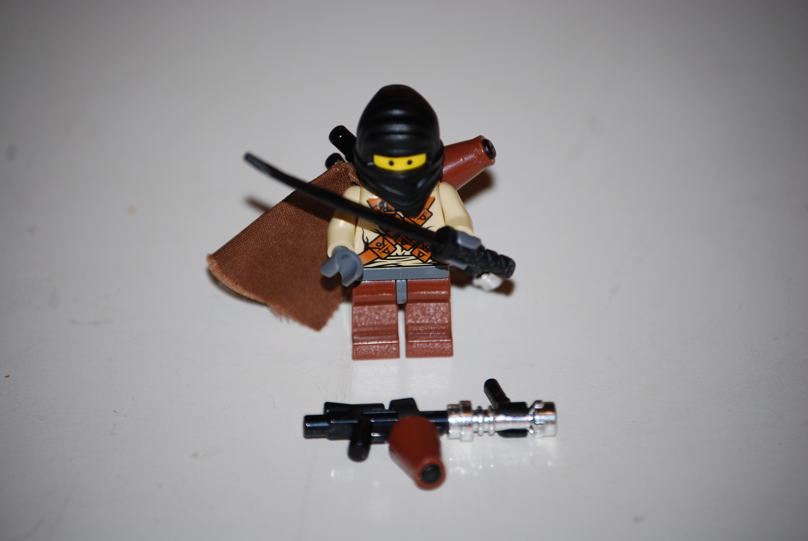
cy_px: 270
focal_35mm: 195
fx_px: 4382
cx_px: 404
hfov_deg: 10.5
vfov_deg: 7.1
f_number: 5
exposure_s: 1/60
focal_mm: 130
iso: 200
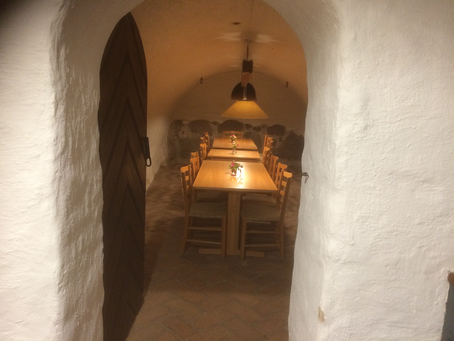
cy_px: 170
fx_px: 380
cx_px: 227
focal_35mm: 29
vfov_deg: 48.2
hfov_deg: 61.7
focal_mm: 4.15
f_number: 2.2
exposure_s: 1/33
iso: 320
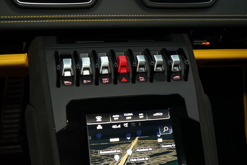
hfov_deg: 39.6
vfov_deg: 27.0
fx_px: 343
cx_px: 124
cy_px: 82
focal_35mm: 50
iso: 2000
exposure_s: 1/25
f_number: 6.3
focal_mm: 50
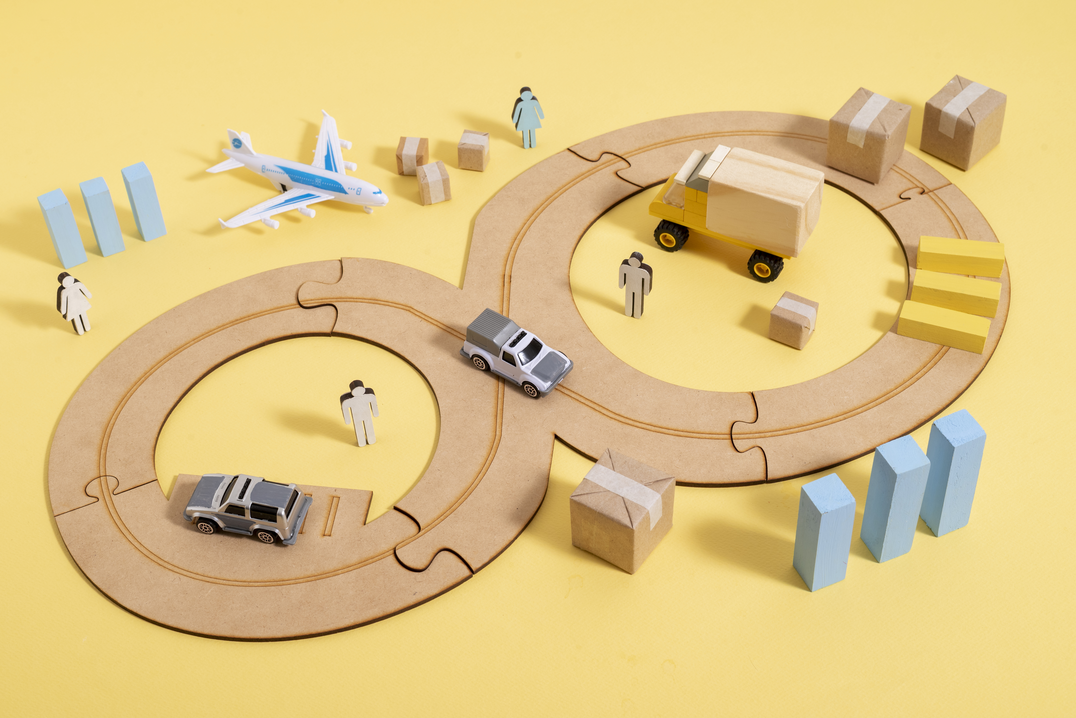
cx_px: 538
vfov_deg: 27.0
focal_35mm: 50
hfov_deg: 39.6
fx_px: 1495
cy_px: 359
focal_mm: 50
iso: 200
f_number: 13
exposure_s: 1/125
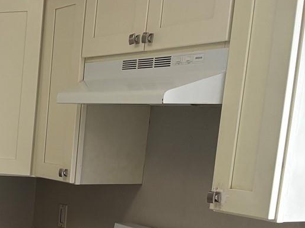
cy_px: 273
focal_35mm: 81
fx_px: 713
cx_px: -124
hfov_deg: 21.2
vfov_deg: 17.4
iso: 125
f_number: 1.6
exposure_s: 1/77
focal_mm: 5.96
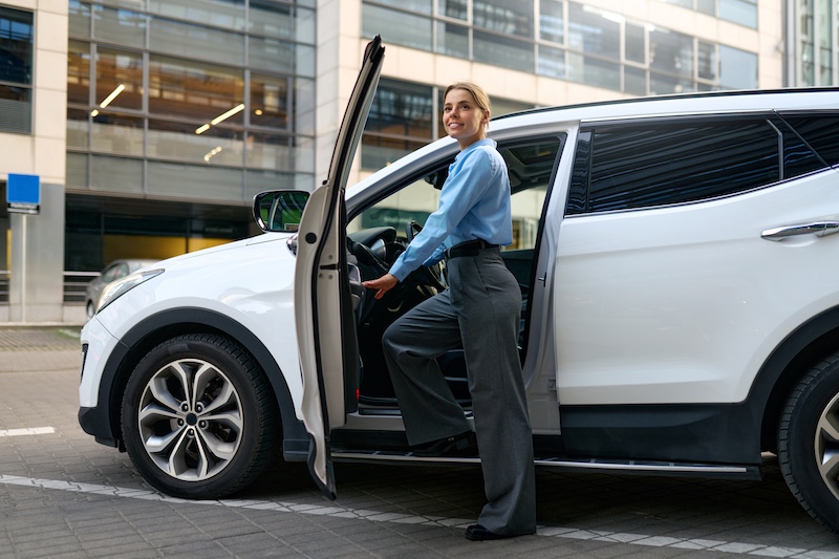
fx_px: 815
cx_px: 420
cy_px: 280
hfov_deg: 54.4
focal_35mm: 35
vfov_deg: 37.8
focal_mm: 35
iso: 320
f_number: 1.8
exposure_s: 1/320
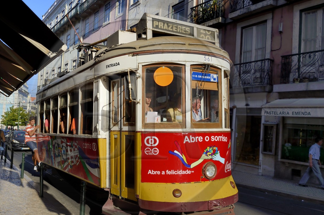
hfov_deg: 55.6
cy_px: 116
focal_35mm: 34
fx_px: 306
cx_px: 137
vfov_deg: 38.8
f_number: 11
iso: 400
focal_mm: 26
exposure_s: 1/640
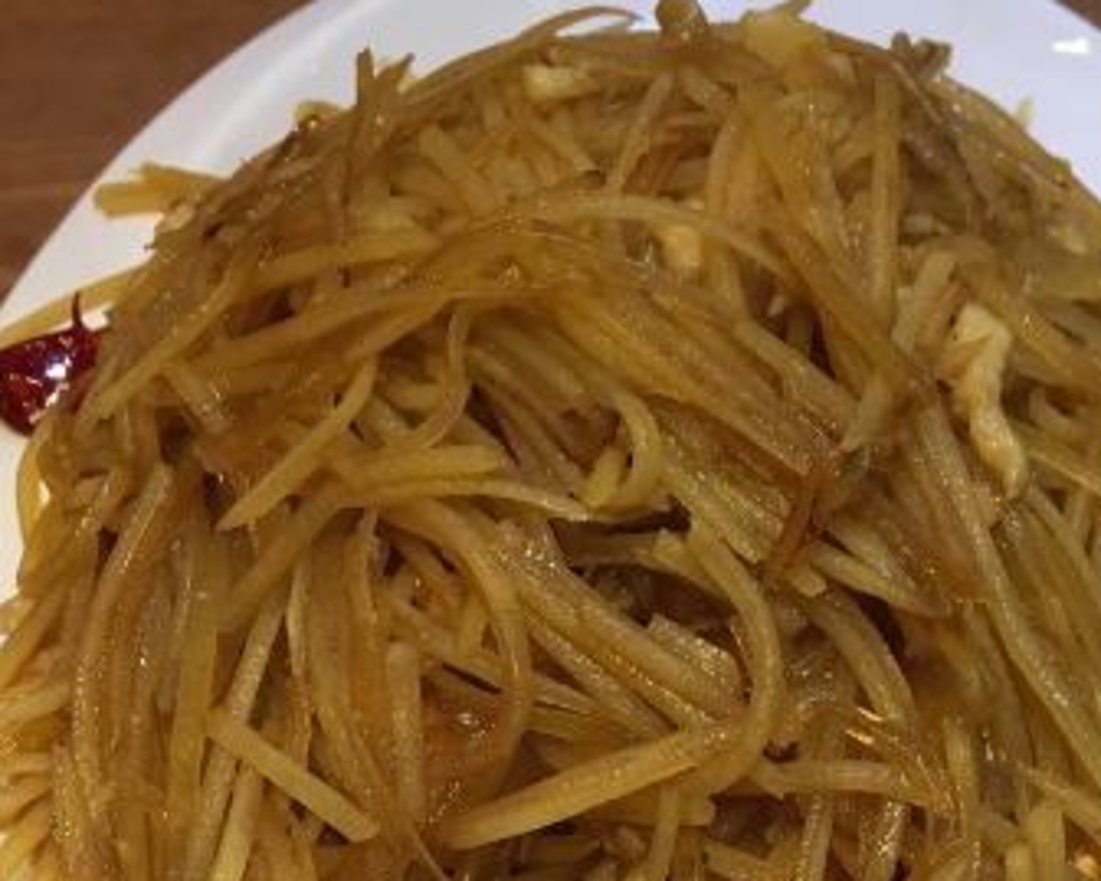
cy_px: 701
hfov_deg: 31.8
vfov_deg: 25.4
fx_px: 1923
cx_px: 700
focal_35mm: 59
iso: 32
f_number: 2.2
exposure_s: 1/17
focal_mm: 4.15
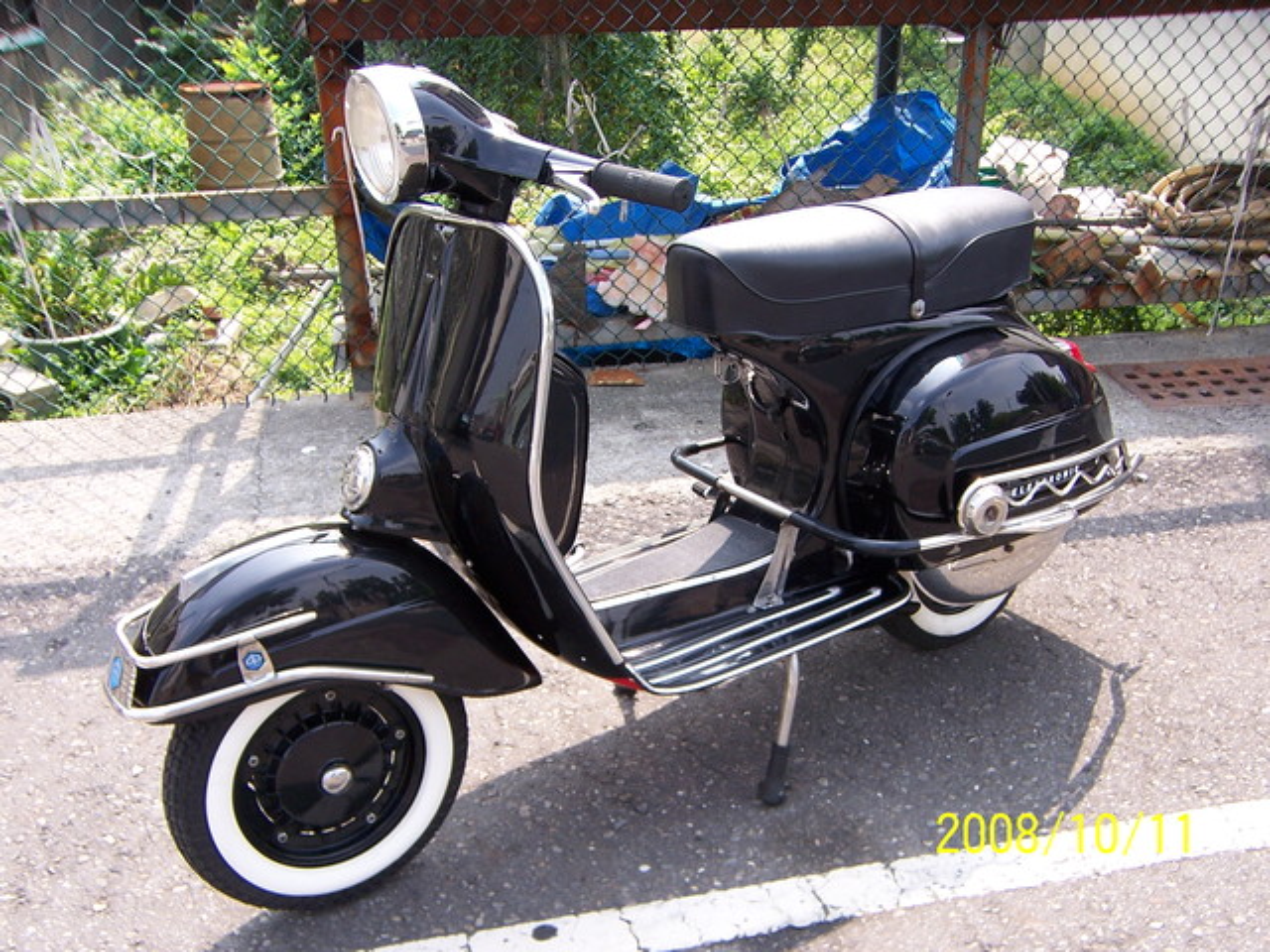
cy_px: 476
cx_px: 635
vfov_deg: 42.9
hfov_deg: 55.4
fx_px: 1211
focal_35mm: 33
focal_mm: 5.5
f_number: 3.4
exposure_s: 1/250
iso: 80
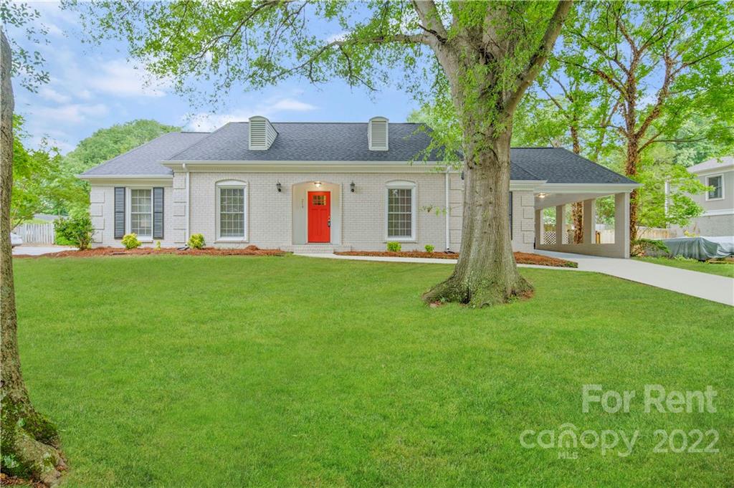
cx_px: 367
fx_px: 346
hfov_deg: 93.3
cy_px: 244
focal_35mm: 17
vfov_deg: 70.3
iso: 160
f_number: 7.1
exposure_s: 1/30
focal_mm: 17
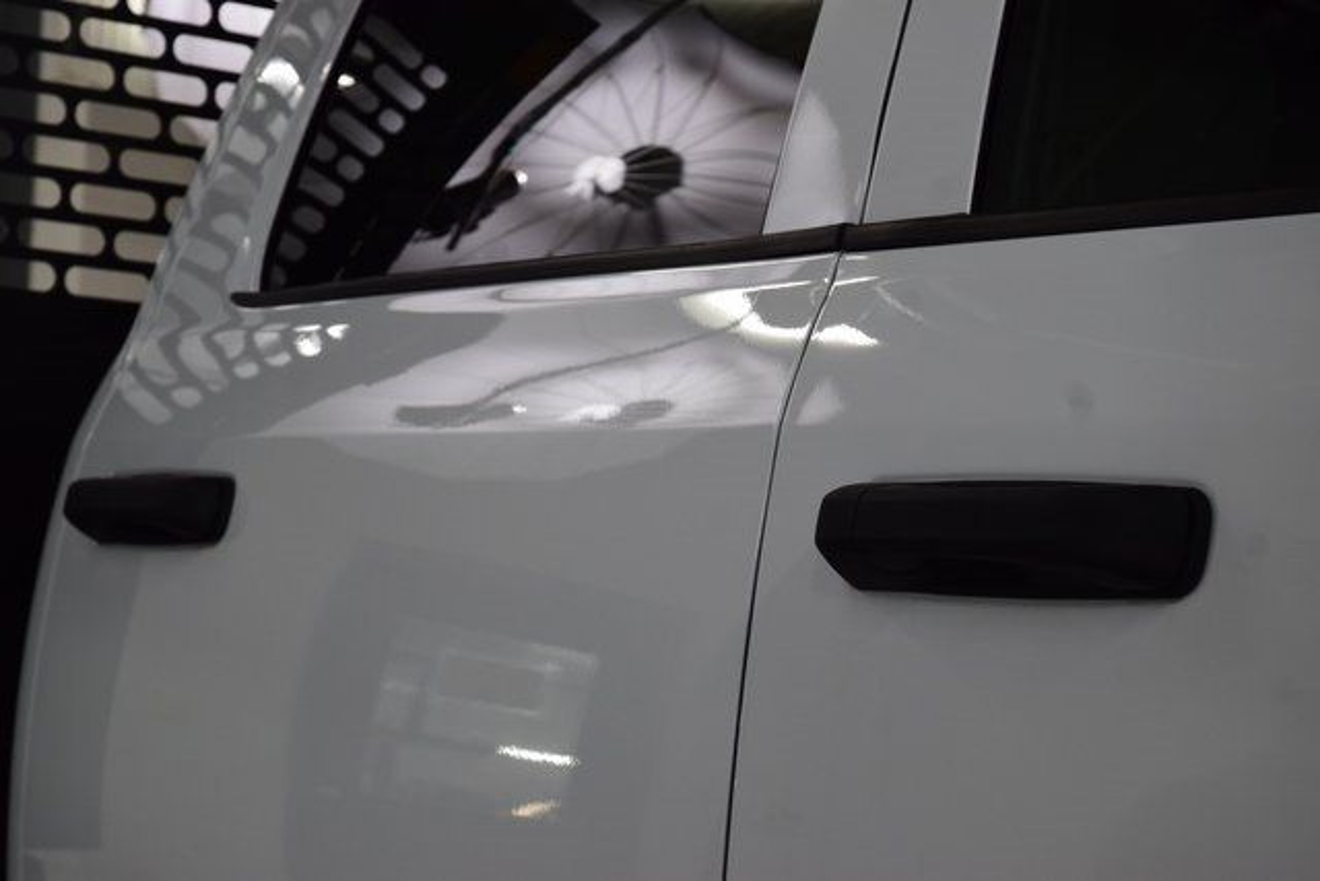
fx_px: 2750
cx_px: 660
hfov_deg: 27.0
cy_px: 440
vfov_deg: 18.2
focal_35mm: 75
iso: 800
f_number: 8
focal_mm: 50
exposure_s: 1/60
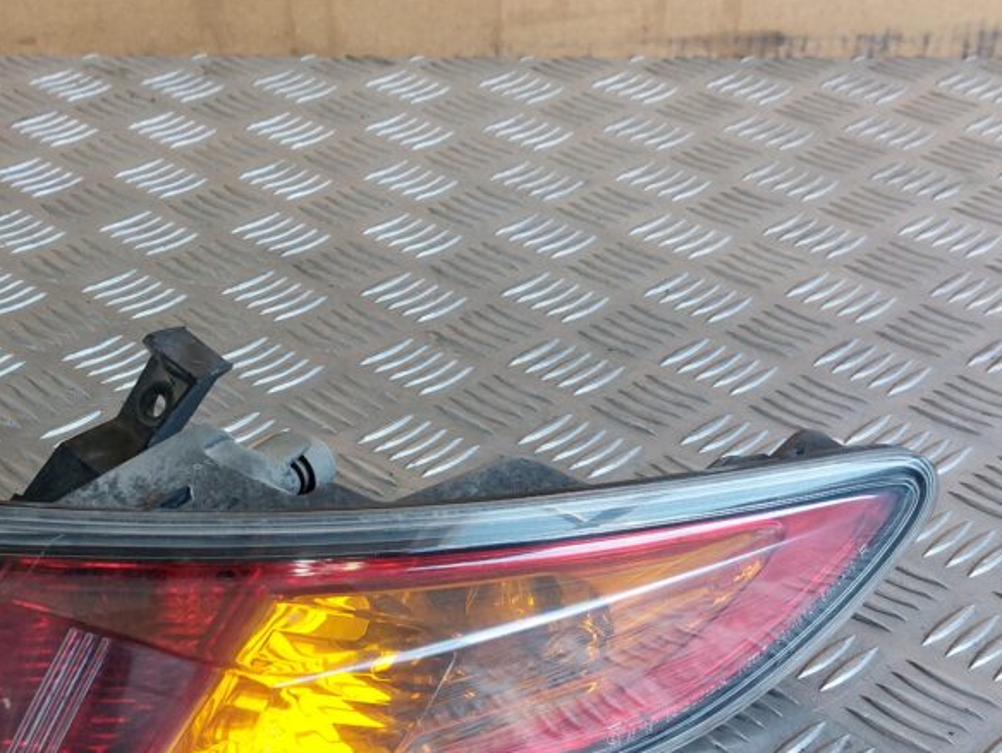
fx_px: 1738
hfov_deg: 31.9
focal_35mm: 60
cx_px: 321
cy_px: 588
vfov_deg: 24.1
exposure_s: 1/50
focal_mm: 5.23
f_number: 1.8
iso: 64
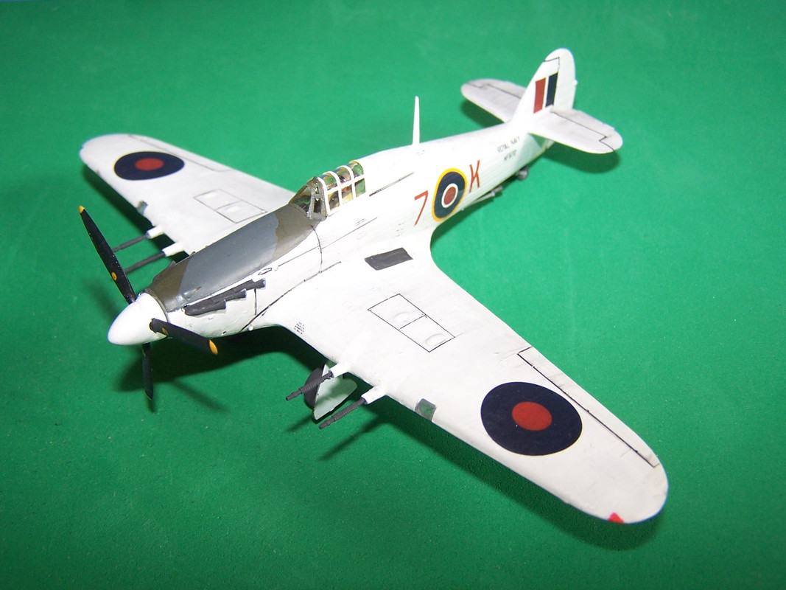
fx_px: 863
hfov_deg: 49.0
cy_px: 295
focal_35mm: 38
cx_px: 393
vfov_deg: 37.7
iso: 80
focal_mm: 6.3
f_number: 2.8
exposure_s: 1/60
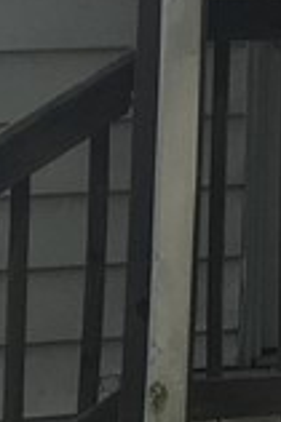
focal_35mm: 196
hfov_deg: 6.1
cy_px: -251
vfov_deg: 10.1
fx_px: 2300
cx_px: 1020
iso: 25
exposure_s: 1/605
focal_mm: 4.15
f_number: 2.2
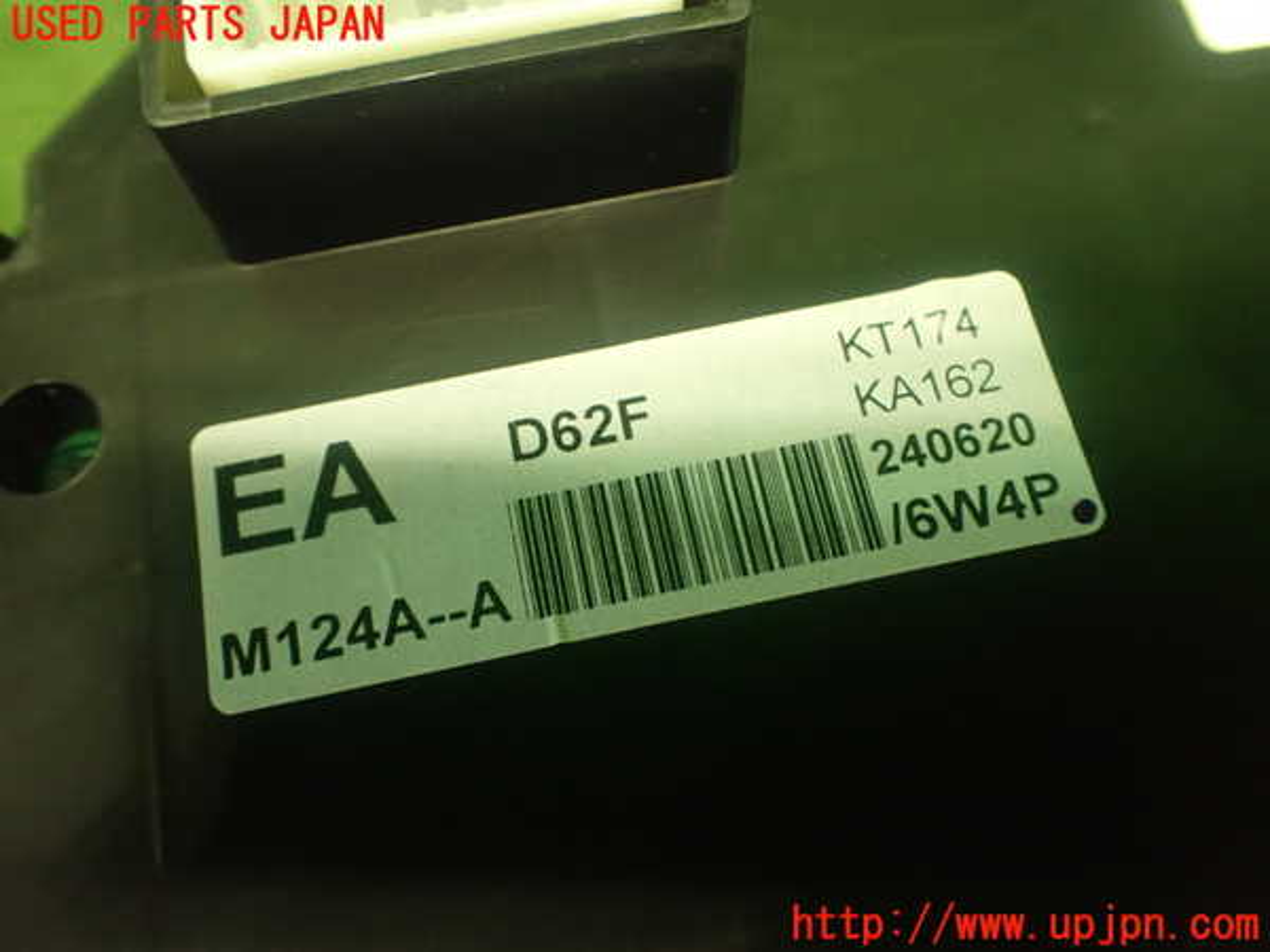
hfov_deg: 60.0
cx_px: 635
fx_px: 1101
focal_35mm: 30
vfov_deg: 46.8
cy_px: 476
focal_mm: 5.4
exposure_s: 1/80
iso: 800
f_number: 2.3
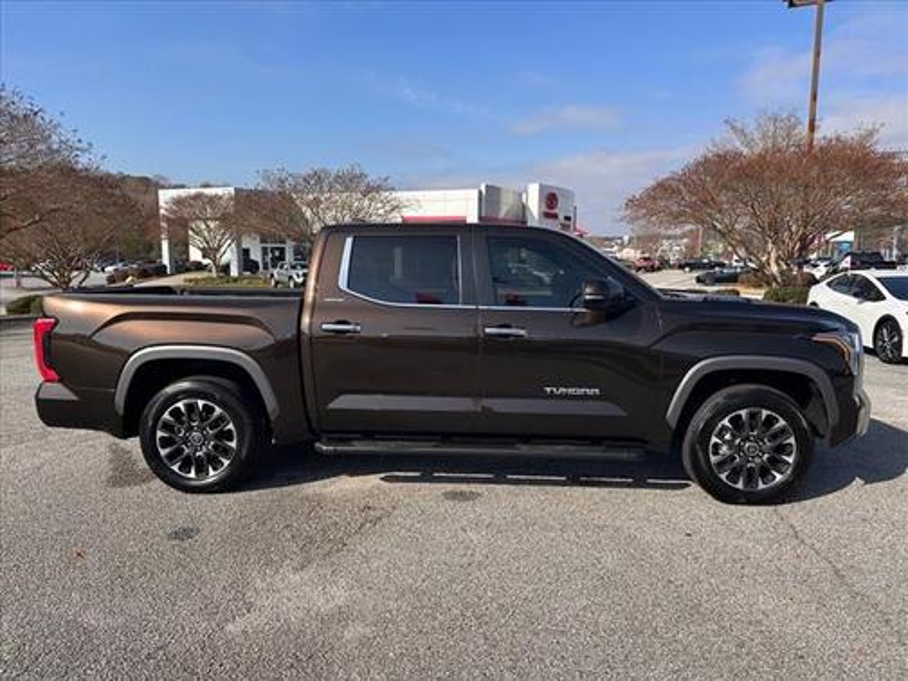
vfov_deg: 56.8
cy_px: 340
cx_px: 454
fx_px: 630
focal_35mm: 24
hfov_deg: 71.6
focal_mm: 6.86
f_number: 1.78
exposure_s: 1/3717
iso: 80
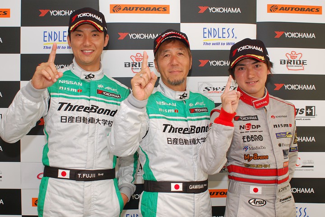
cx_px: 162
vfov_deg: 36.9
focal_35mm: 36
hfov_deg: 53.1
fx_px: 325
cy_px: 108
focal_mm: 24
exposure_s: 1/60
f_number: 4
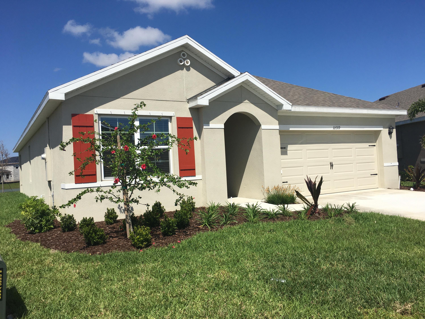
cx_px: 212
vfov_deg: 48.2
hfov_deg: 61.7
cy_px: 160
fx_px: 356
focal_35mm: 29
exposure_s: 1/3205
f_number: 2.2
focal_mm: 4.15
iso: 25
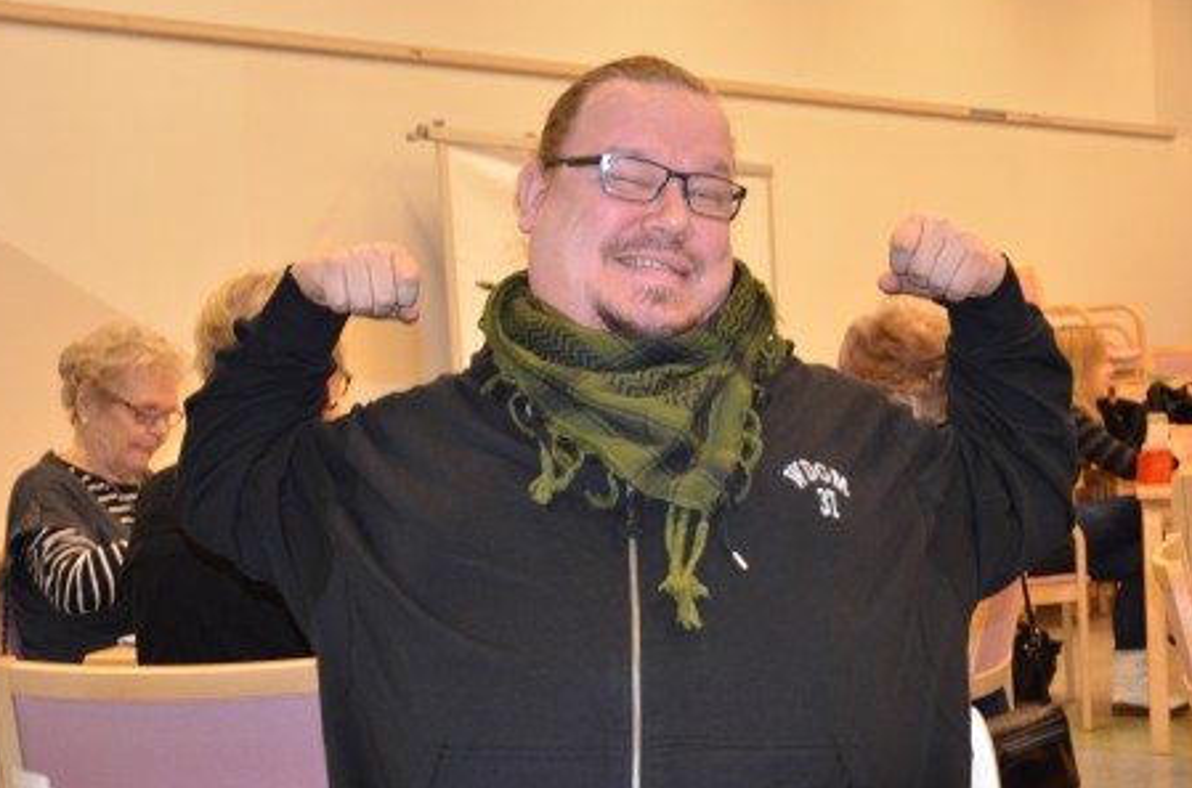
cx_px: 709
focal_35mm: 60
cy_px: 399
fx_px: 1982
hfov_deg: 33.4
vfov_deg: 22.5
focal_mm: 26
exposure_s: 1/60
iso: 800
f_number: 4
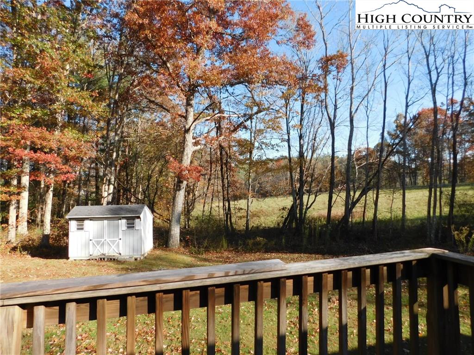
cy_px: 178
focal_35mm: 23
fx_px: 315
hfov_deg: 73.9
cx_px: 237
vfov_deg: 58.9
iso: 125
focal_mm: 4
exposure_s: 1/640
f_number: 3
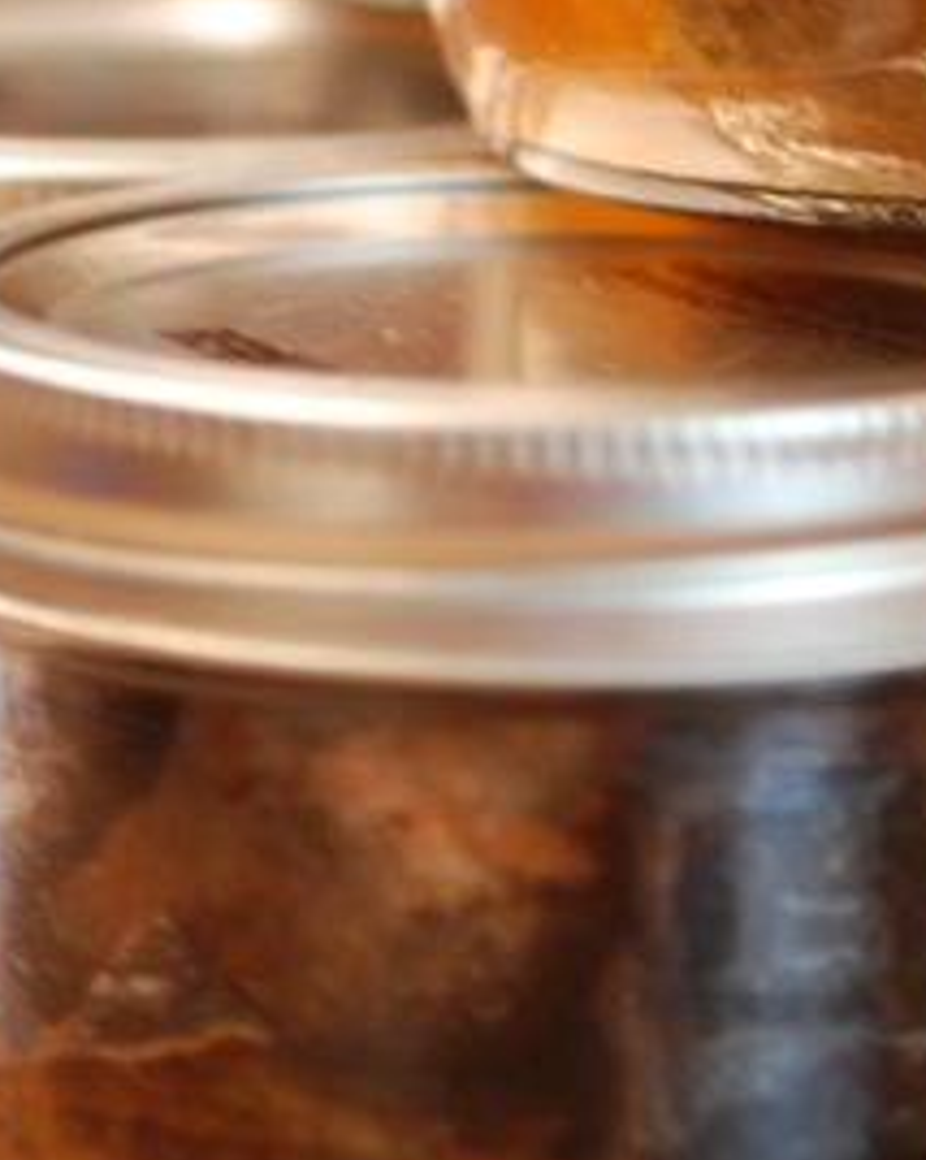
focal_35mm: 278
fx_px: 9534
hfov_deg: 5.6
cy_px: 121
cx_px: 210
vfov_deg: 6.9
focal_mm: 66
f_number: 2.8
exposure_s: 1/20
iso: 400
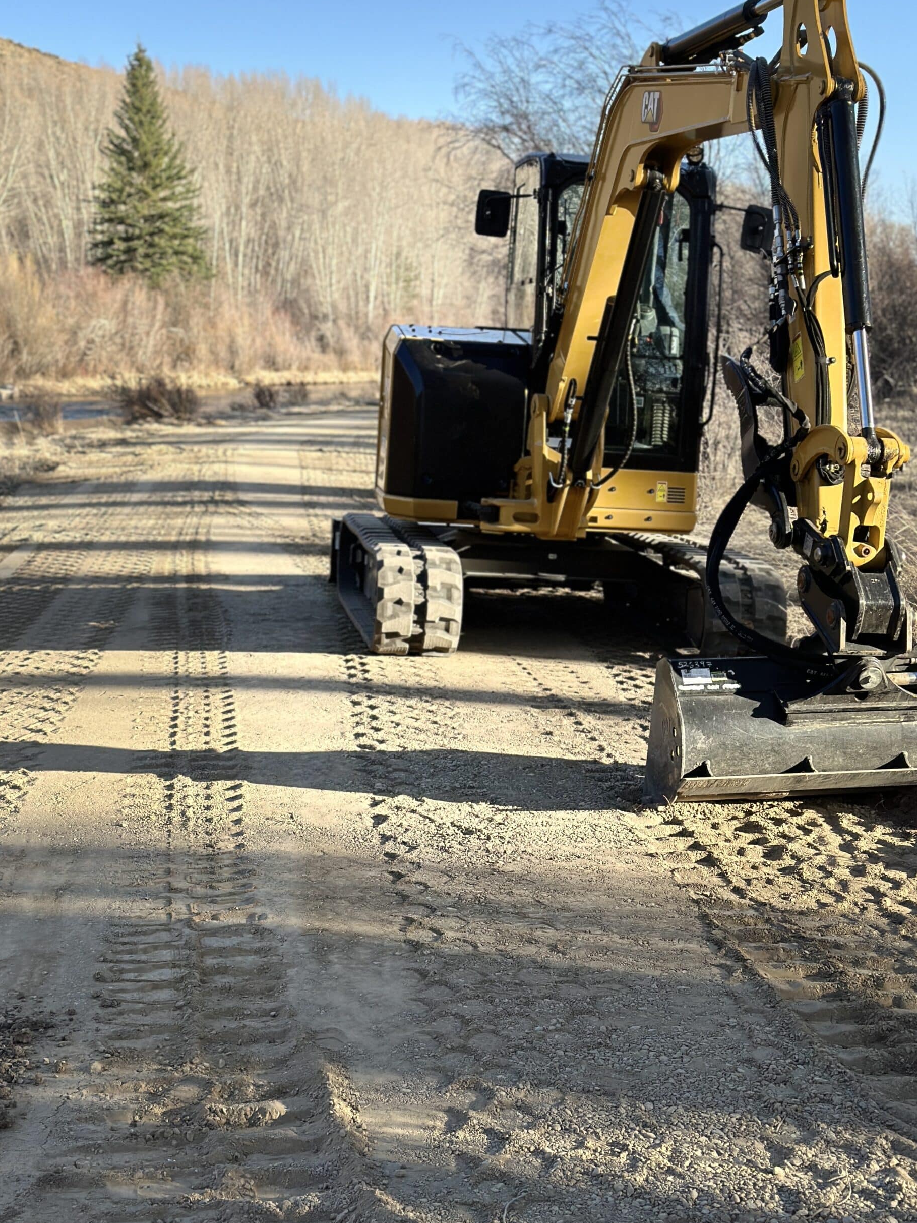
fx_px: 2013
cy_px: 520
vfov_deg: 33.7
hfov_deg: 25.6
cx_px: 503
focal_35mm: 57
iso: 80
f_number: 1.78
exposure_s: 1/1695
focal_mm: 6.86
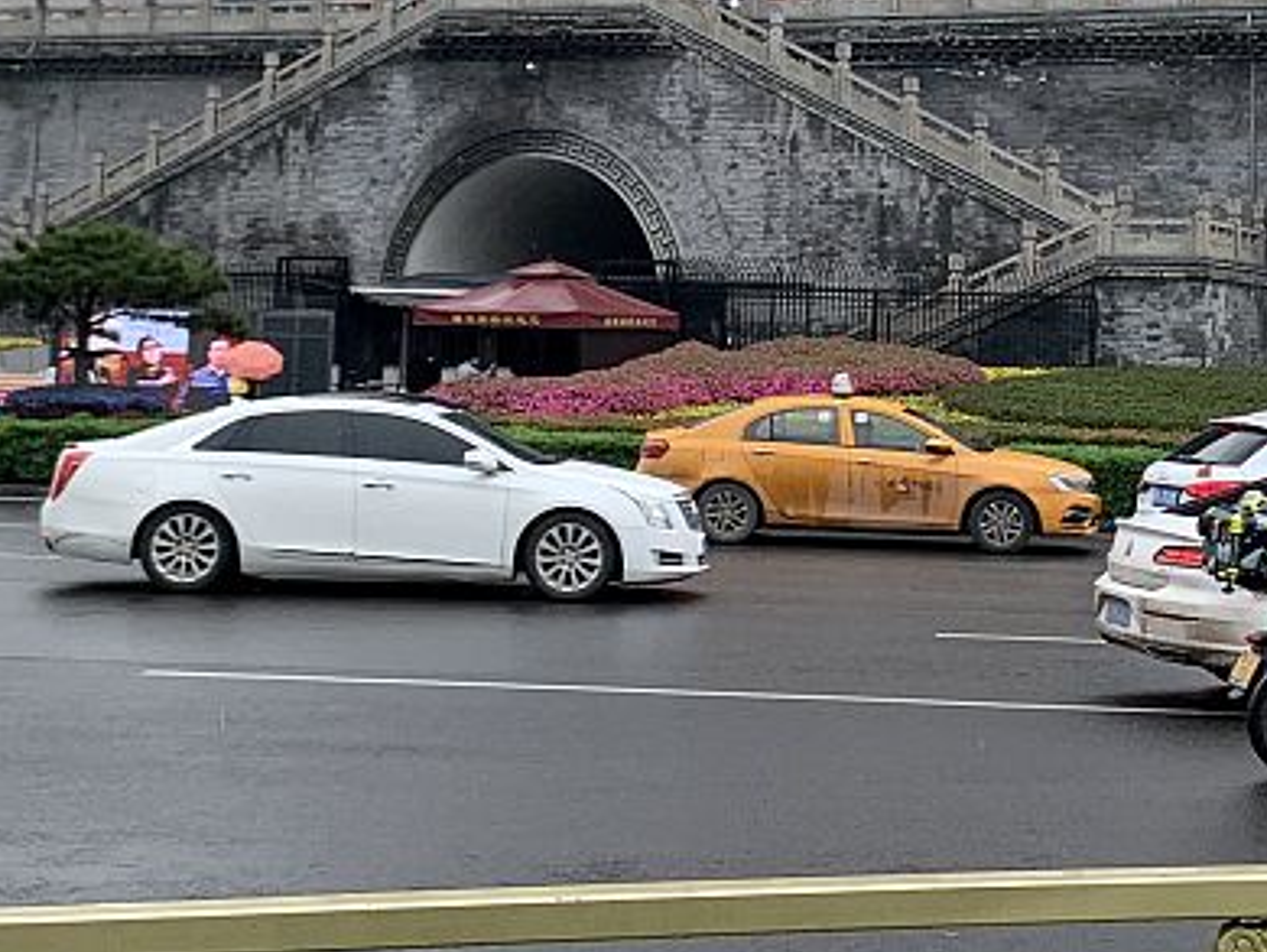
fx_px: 2930
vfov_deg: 18.3
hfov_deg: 24.3
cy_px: 182
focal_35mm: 80
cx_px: 776
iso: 25
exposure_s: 1/696
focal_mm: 4.25
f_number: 1.8
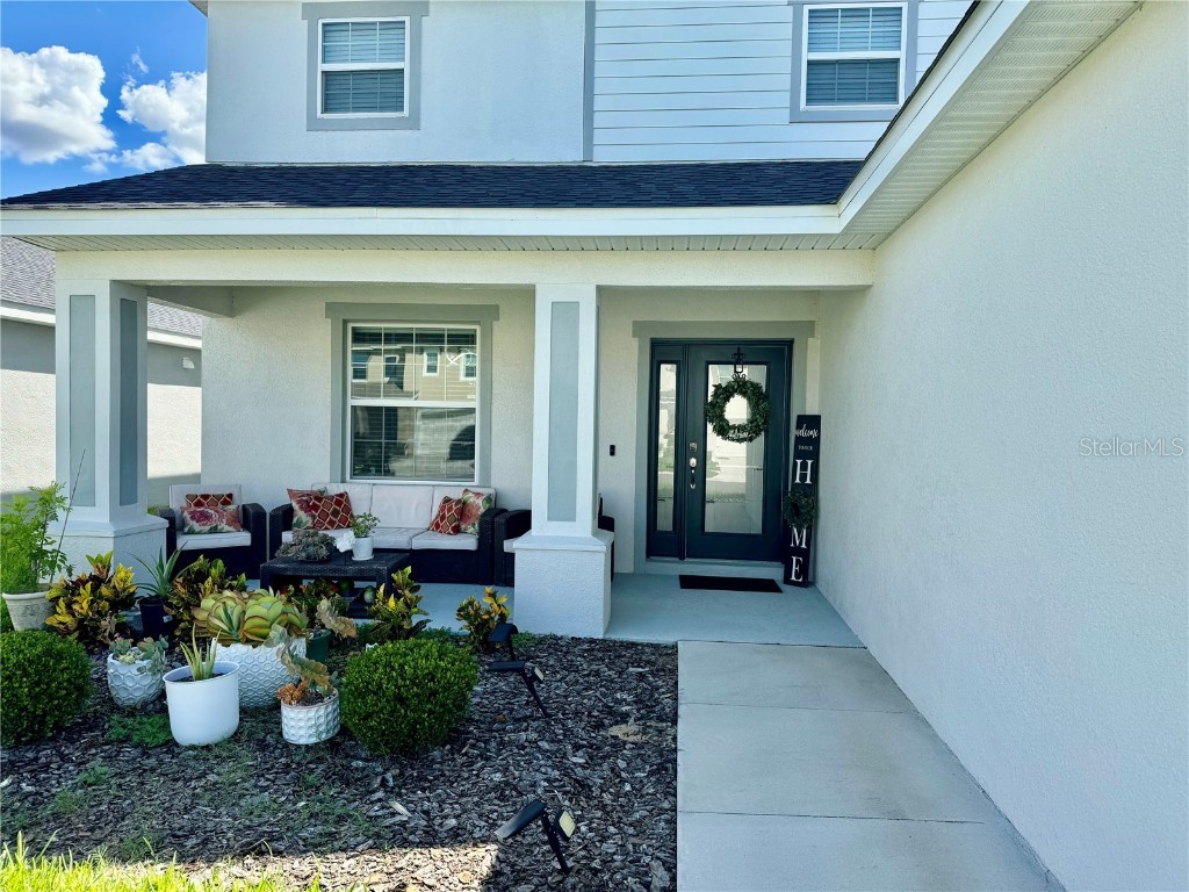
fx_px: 824
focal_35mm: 24
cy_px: 446
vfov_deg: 56.8
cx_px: 594
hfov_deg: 71.6
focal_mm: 6.76
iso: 80
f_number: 1.78
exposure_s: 1/1597
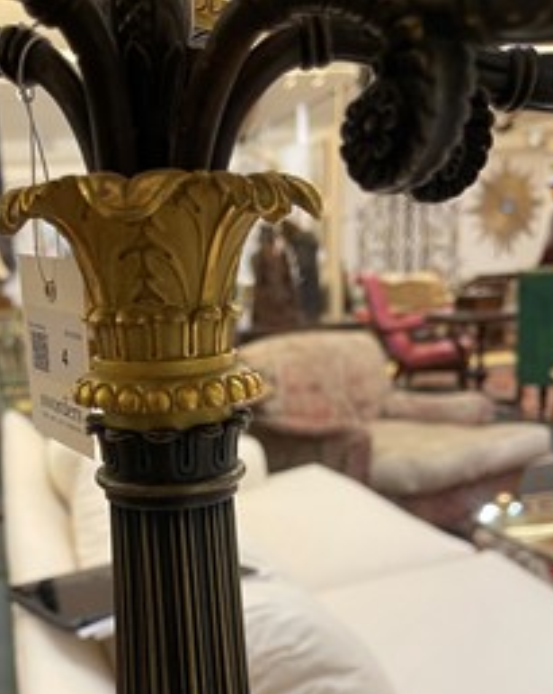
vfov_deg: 45.9
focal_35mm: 38
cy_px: 537
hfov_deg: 38.6
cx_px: 178
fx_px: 779
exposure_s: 1/50
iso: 125
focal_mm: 5.1
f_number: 1.6
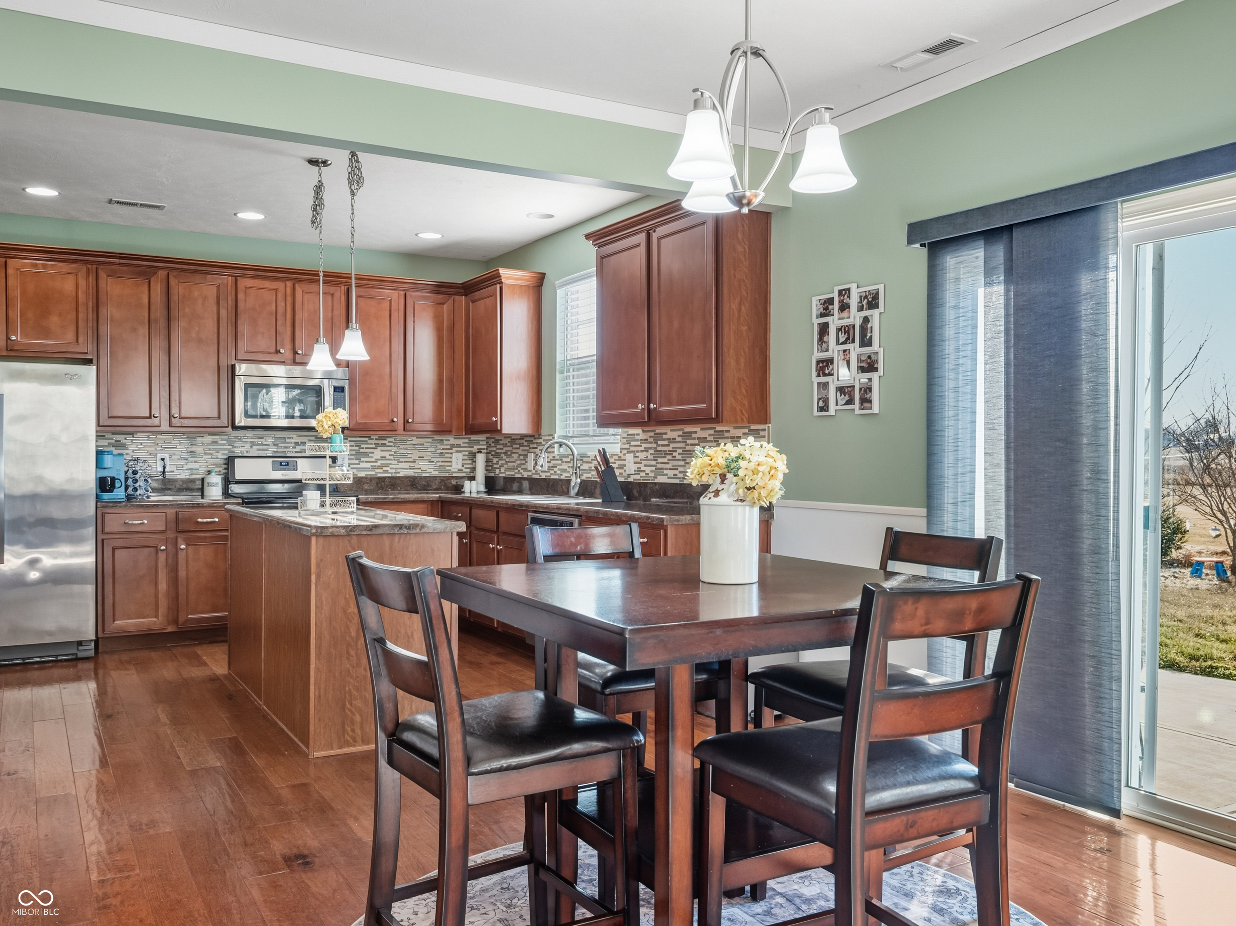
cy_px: 463
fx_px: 1000
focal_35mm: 28
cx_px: 618
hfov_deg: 63.5
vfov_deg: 49.7
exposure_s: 1/60
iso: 250
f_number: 5
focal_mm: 14
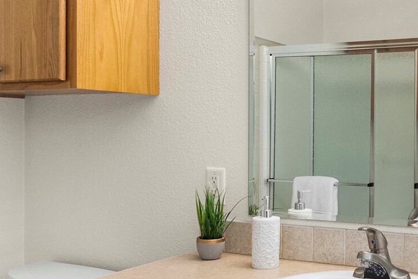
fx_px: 534
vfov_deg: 29.3
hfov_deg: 39.4
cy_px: 142
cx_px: 383
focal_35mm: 46
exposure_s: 1/60
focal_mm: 20
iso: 160
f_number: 7.1
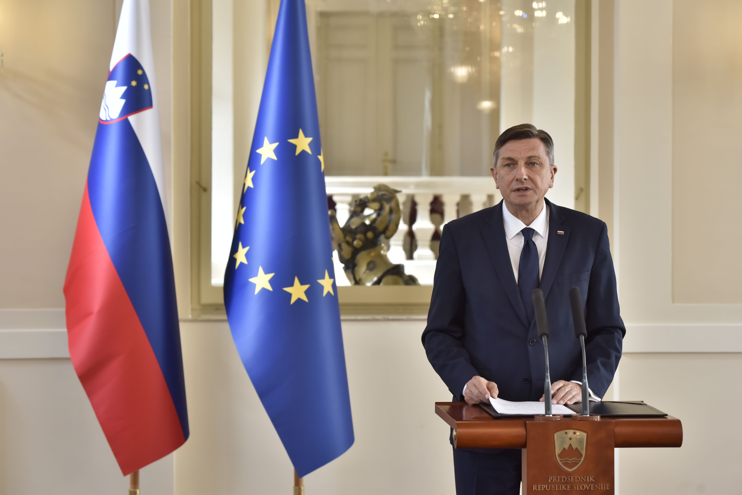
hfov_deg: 20.4
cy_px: 248
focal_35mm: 100
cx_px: 371
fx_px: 2062
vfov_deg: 13.7
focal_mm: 100
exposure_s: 1/200
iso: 1000
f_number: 5.6
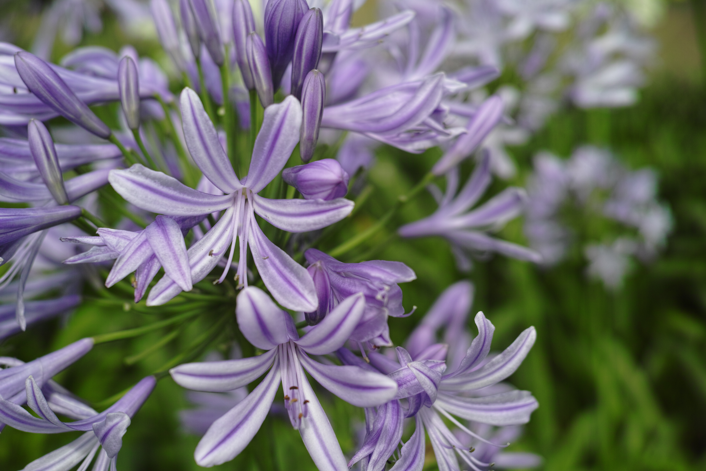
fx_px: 882
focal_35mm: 45
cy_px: 236
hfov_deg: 43.6
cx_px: 353
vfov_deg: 29.9
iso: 200
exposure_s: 1/1000
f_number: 4
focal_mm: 30
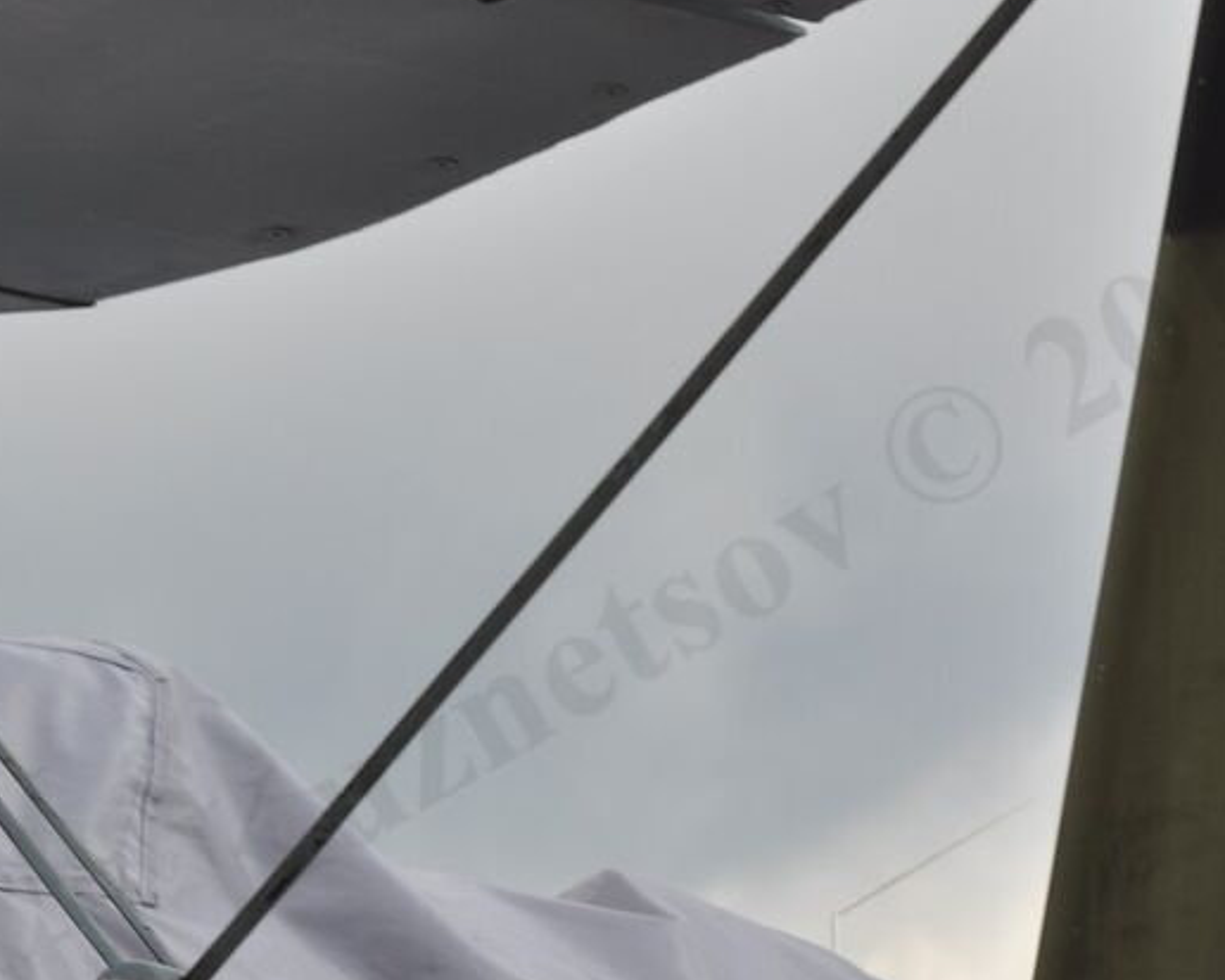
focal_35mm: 356
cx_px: 21
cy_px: 971
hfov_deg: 5.4
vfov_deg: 4.3
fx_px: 12909
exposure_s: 1/320
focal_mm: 102
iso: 200
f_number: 8
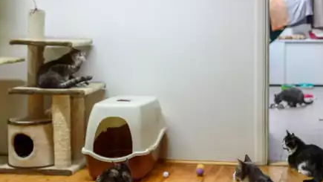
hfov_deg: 35.4
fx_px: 505
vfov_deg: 20.4
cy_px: 87
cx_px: 159
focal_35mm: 59
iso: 640
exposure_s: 1/160
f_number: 3.5
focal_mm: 35
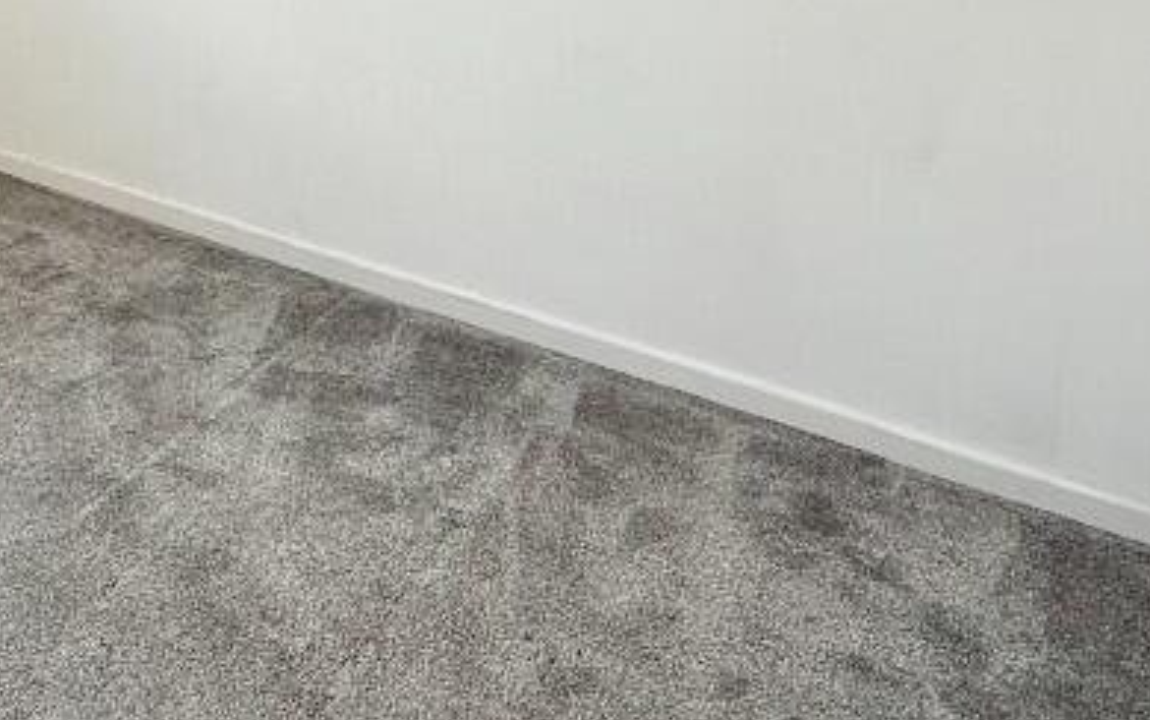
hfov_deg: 47.9
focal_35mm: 39
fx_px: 1223
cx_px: 248
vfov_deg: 29.7
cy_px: -59
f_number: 2.2
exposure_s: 1/138
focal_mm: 2.22
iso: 50
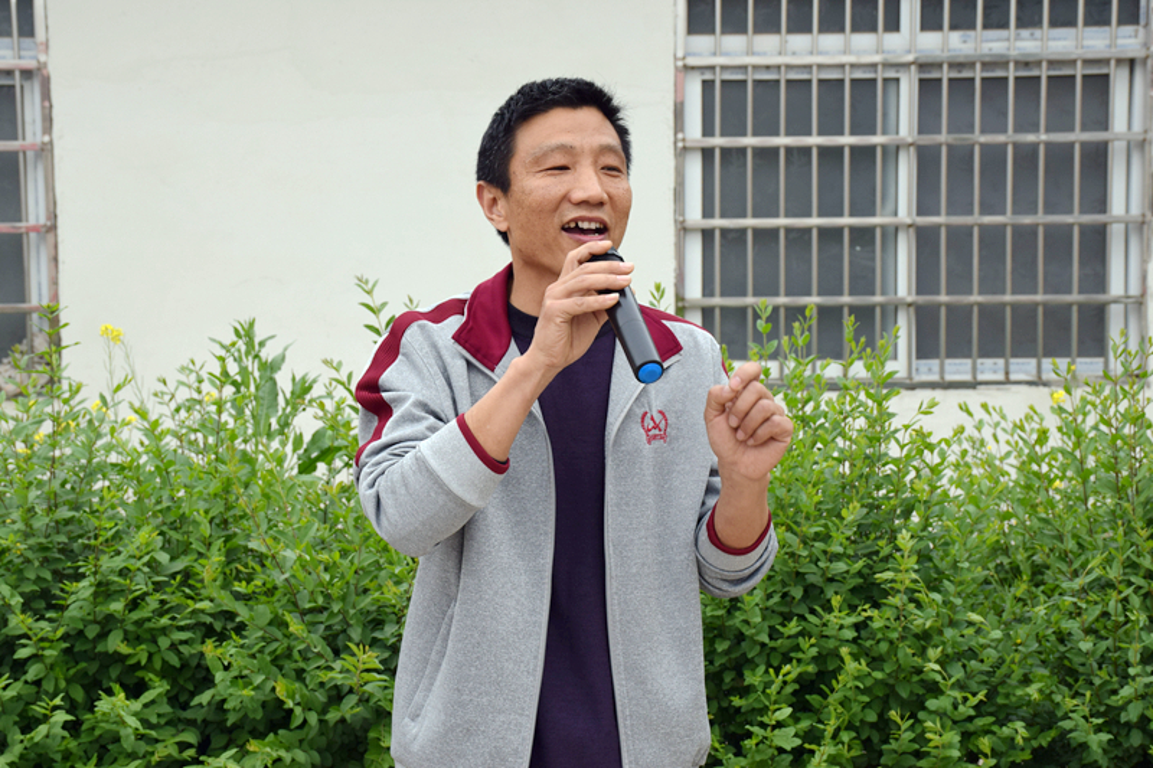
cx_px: 576
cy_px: 384
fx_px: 2305
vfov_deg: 18.9
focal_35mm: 72
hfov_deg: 28.1
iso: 250
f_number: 8
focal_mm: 48
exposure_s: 1/250
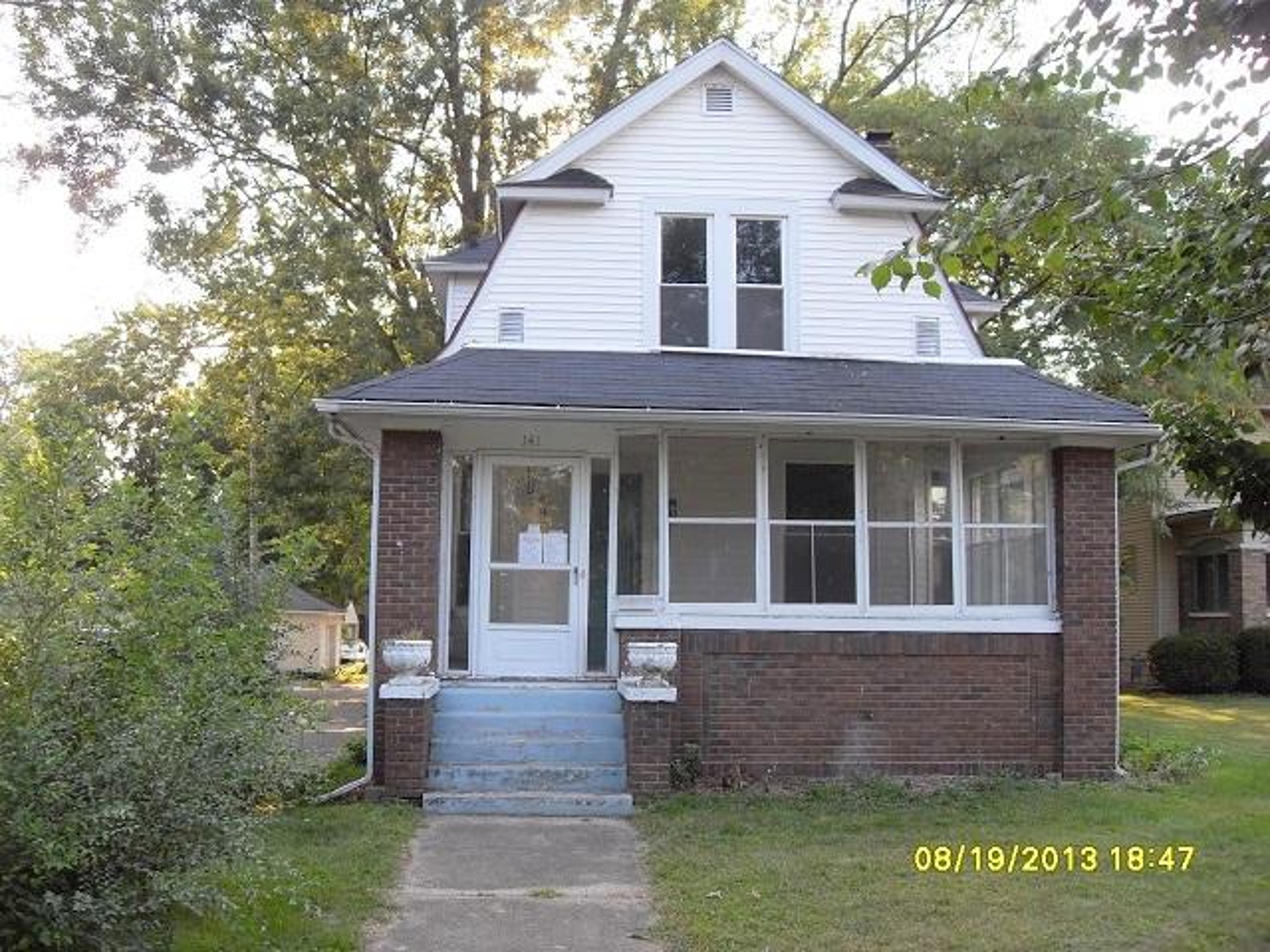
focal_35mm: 34
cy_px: 476
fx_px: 1247
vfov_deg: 41.8
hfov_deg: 54.0
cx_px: 635
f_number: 2.8
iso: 80
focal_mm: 6.3
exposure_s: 1/125
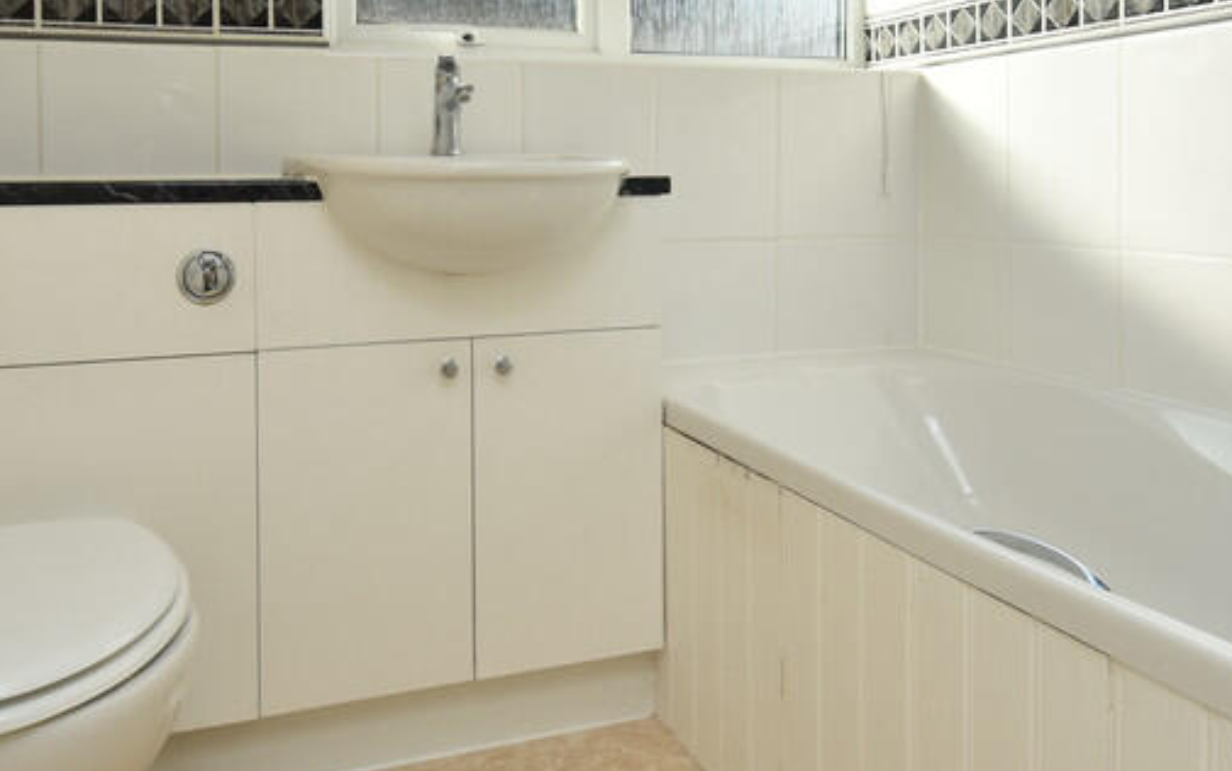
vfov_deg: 38.7
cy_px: 128
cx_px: 622
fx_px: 1041
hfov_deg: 61.2
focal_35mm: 31
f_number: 5.6
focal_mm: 10
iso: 100
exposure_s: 1/200
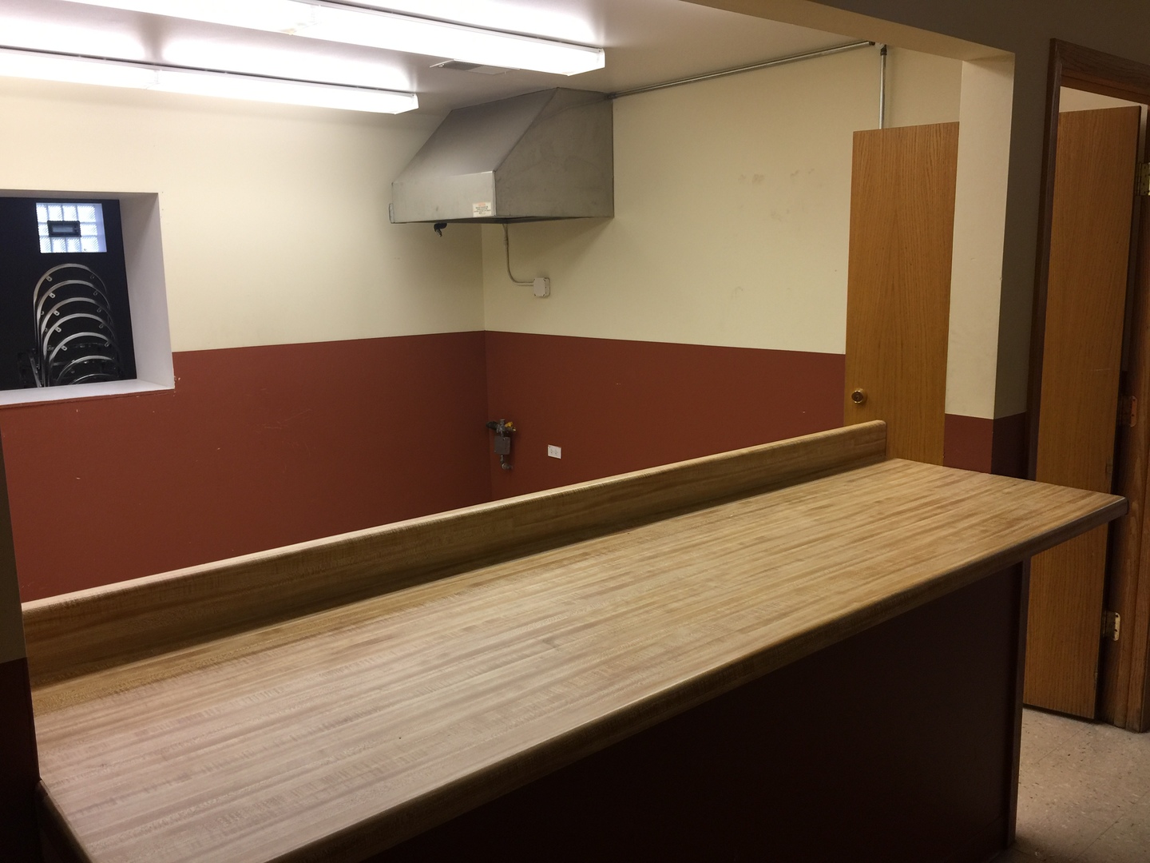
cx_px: 575
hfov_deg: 61.7
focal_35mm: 29
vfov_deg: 48.2
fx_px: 963
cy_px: 432
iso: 32
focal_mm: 4.15
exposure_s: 1/30
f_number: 2.2
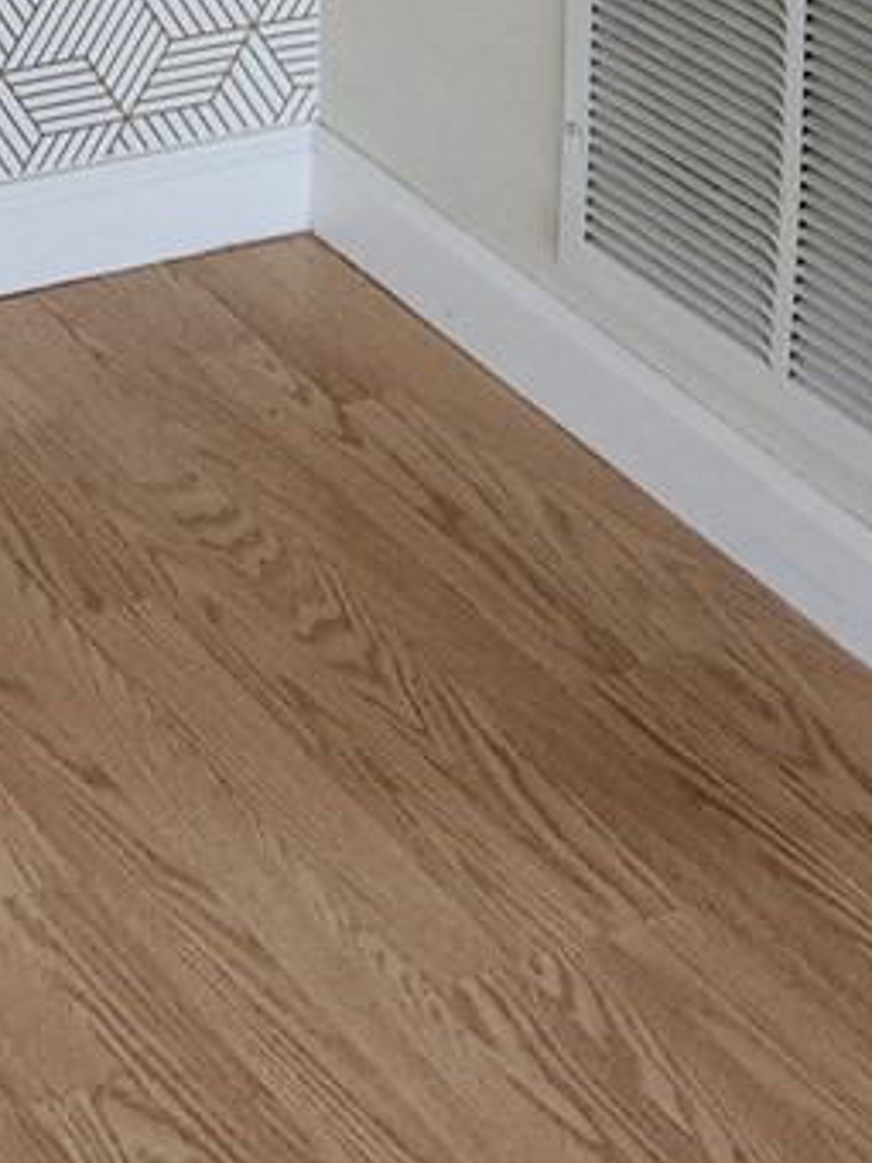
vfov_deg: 15.1
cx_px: -506
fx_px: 3493
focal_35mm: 104
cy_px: -1214
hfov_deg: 13.3
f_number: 1.8
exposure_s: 1/60
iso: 100
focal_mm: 5.54
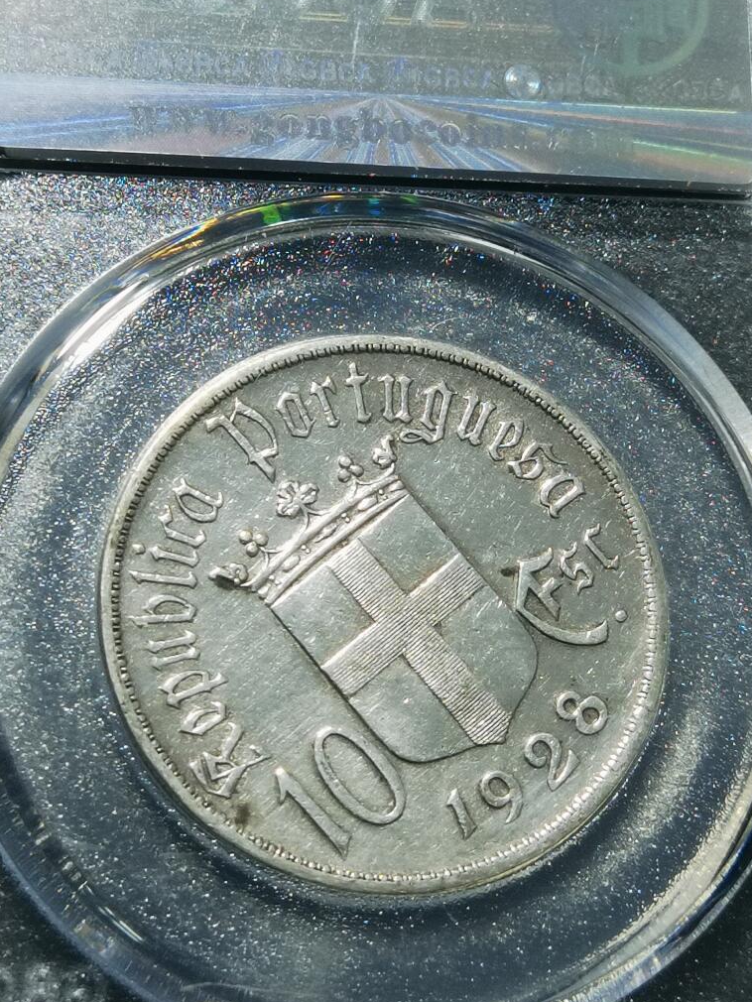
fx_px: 2837
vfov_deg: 20.0
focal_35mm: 98
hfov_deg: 15.1
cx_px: 398
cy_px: 480
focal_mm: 6.67
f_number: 1.9
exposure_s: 1/100
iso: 80
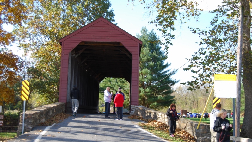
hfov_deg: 34.9
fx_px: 401
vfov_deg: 20.0
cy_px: 77
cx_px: 126
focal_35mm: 60
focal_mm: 38
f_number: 4.8
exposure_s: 1/125
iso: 100
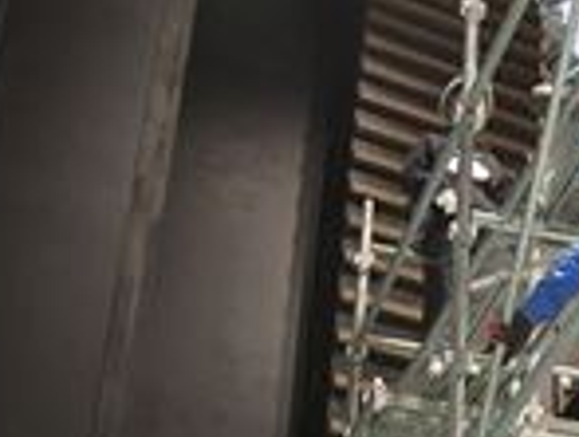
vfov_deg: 16.7
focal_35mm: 88
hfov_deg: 20.4
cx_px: 740
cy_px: 364
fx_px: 1476
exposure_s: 1/80
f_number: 4
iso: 3200
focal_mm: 18
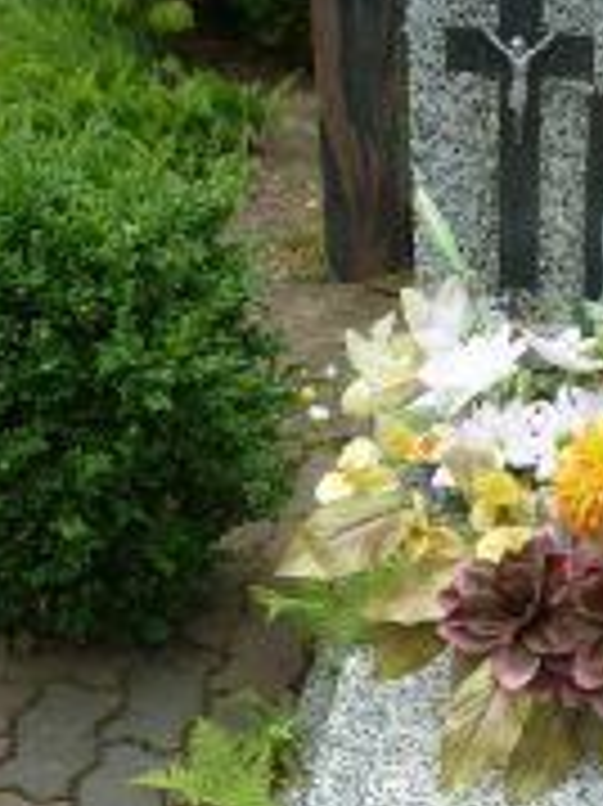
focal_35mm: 67
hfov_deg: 21.1
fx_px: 1558
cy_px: 716
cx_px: 616
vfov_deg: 28.0
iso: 80
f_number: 4
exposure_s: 1/160
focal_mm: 4.1
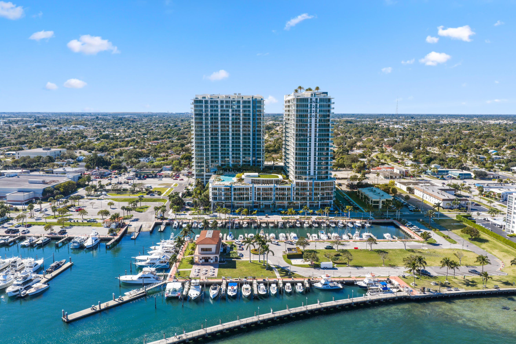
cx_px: 258
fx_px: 401
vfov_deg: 46.4
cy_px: 172
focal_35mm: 28
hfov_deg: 65.5
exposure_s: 1/240
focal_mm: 14.45
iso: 100
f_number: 5
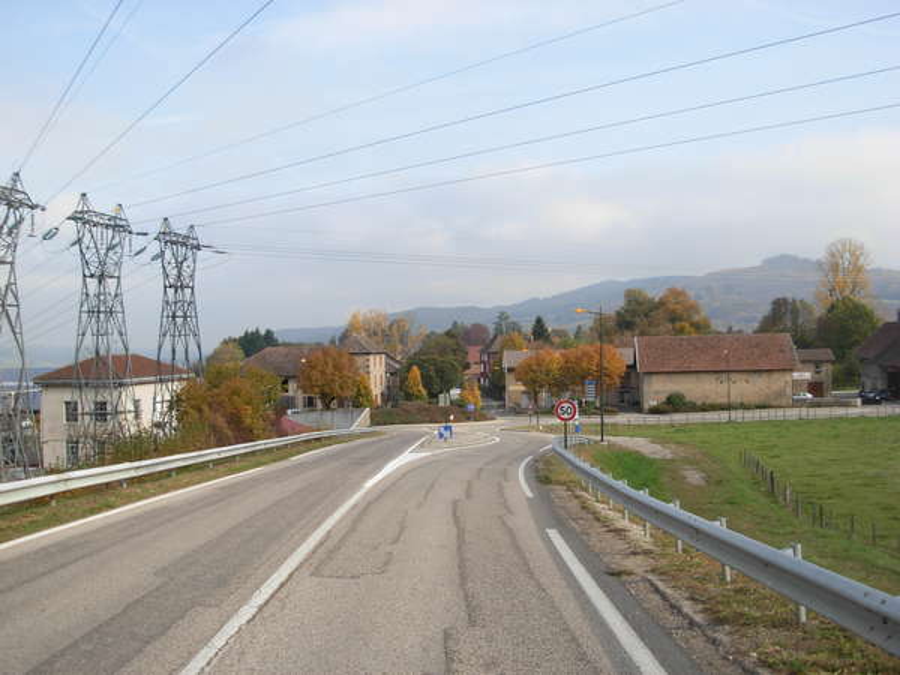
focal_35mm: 38
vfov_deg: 37.7
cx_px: 450
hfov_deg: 49.0
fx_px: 988
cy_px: 338
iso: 79
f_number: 2.9
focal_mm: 6.3
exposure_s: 1/790
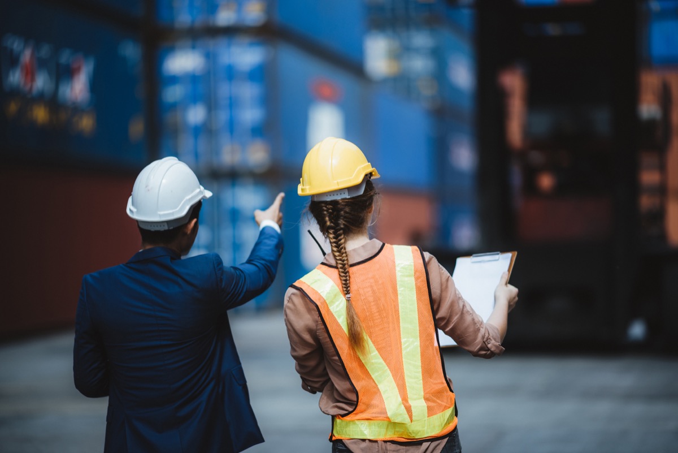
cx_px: 339
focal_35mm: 105
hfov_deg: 19.4
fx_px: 1978
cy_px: 226
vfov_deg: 13.1
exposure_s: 1/4000
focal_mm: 105
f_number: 1.4
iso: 100
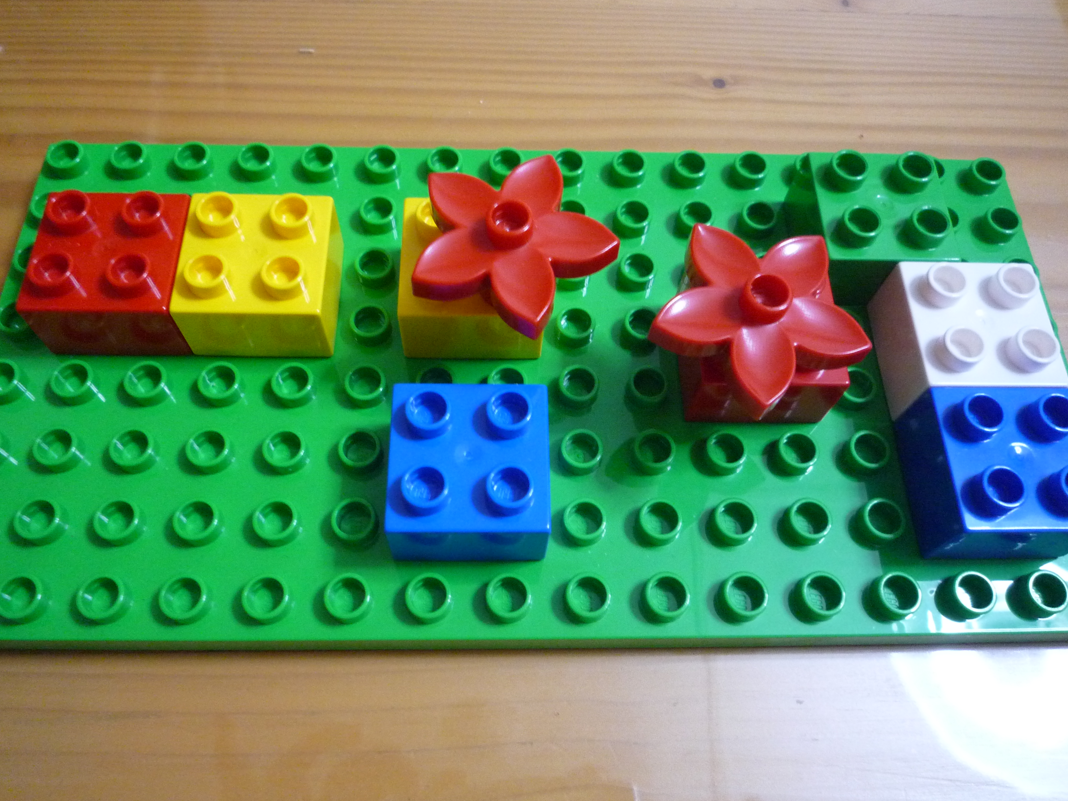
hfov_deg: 65.3
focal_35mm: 27
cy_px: 398
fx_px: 833
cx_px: 531
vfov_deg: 51.3
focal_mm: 4.4
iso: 400
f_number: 2.8
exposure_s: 1/15
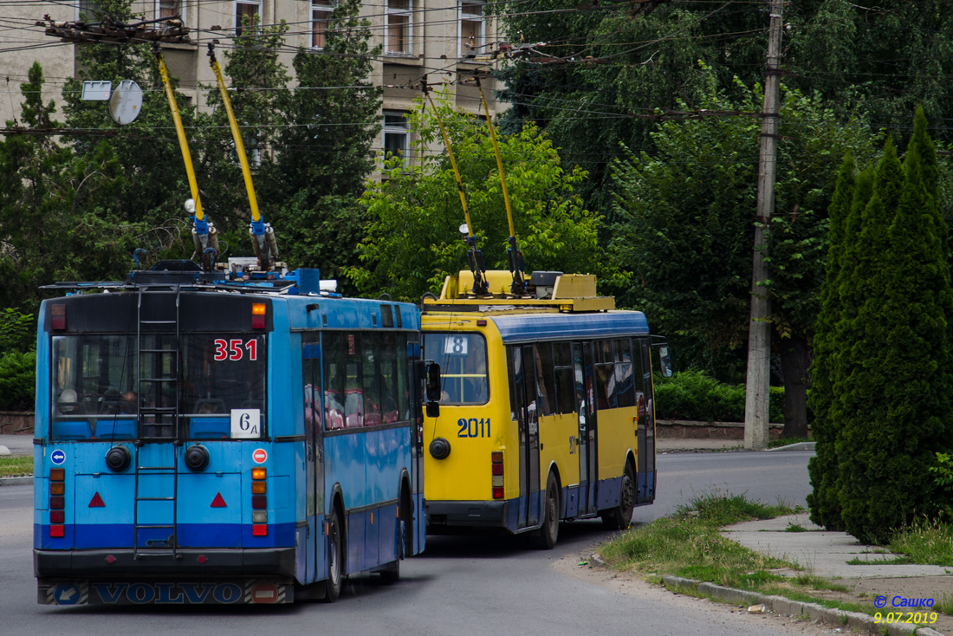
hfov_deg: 13.0
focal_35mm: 158
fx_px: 4170
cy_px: 318
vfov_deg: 8.7
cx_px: 476
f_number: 5.6
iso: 160
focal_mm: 105
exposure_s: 1/320
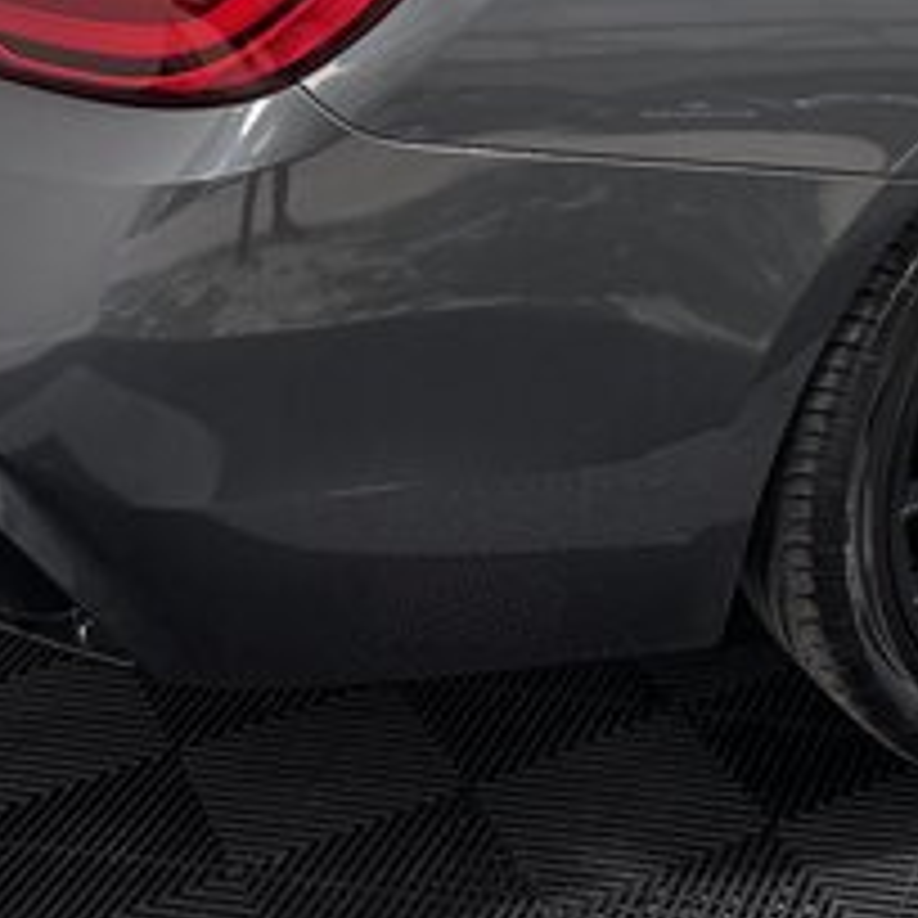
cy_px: -356
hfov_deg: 19.1
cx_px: 1251
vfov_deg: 19.0
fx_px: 2490
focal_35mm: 83
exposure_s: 1/50
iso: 125
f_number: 1.78
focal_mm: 6.76
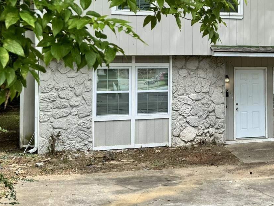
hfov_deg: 30.7
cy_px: 53
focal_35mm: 59
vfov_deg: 24.6
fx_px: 467
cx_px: 264
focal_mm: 6.76
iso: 80
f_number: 1.78
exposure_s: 1/888
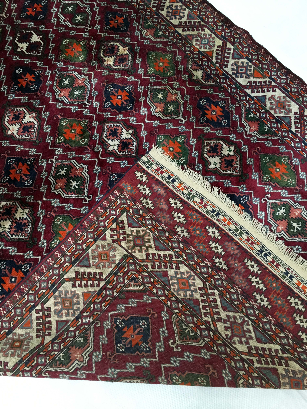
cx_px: 154
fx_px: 343
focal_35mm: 29
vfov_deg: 61.7
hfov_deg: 48.2
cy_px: 204
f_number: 2.2
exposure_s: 1/20
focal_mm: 4.15
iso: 200
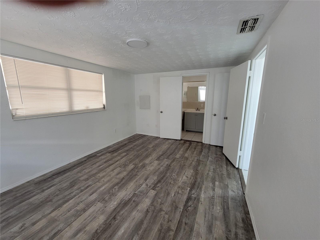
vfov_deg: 89.9
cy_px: 120
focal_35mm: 13
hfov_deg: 106.2
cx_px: 160
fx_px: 120
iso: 320
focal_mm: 2.2
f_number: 2.2
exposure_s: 1/40
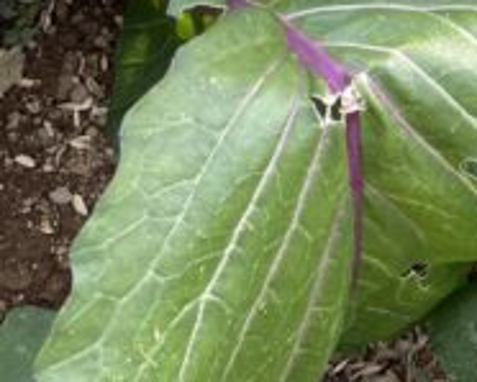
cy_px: -244
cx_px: 780
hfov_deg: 15.7
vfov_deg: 13.1
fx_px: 1540
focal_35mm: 109
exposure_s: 1/384
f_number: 1.6
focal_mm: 4.2
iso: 32
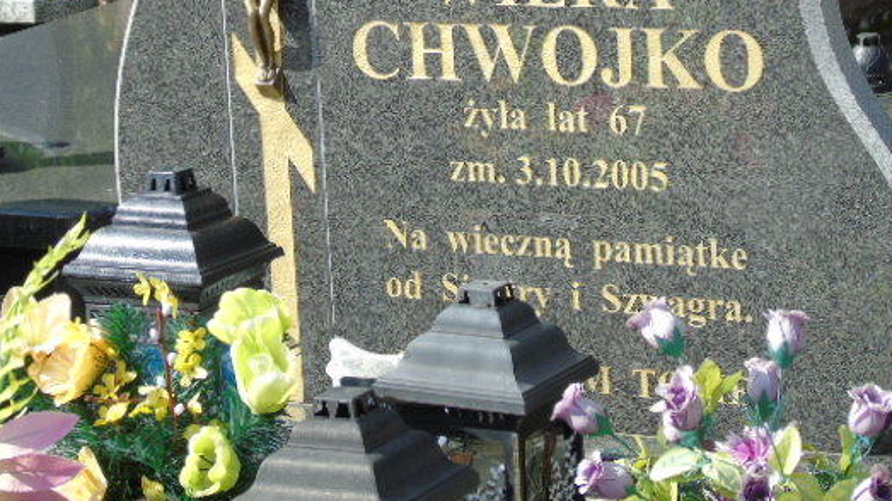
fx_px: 3405
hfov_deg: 14.9
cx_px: 457
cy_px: 114
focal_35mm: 144
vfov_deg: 8.4
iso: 80
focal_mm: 19
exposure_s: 1/320
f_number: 4.4
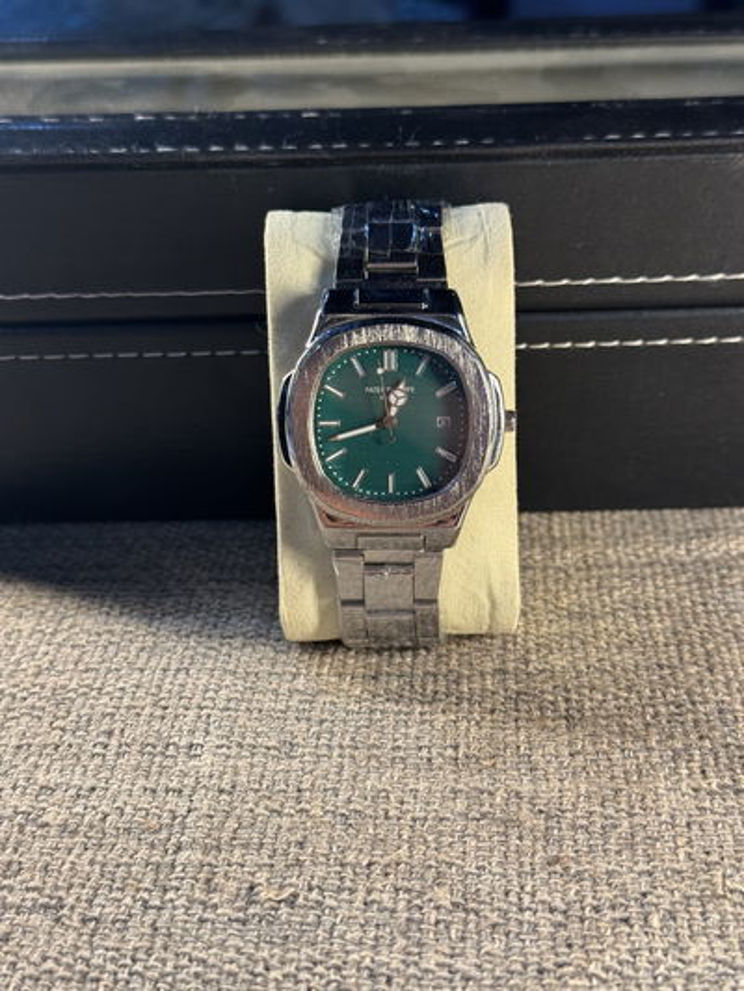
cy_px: 496
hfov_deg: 30.3
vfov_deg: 39.6
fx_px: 1375
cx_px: 372
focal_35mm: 48
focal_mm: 6.76
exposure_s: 1/111
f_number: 1.78
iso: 80
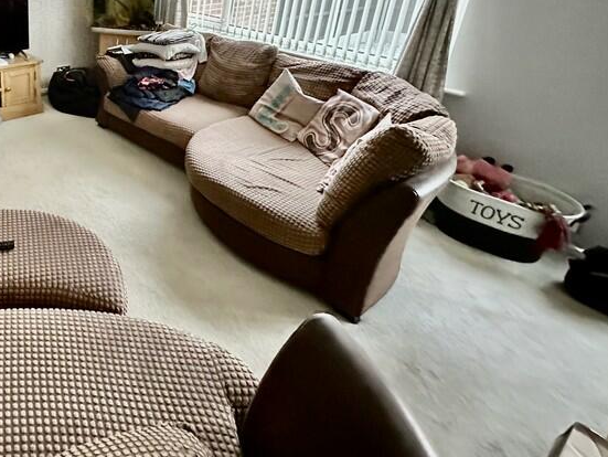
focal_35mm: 26
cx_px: 77
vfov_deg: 50.5
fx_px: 457
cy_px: 104
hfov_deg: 58.9
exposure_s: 1/42
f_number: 2.2
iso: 1250
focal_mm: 2.22
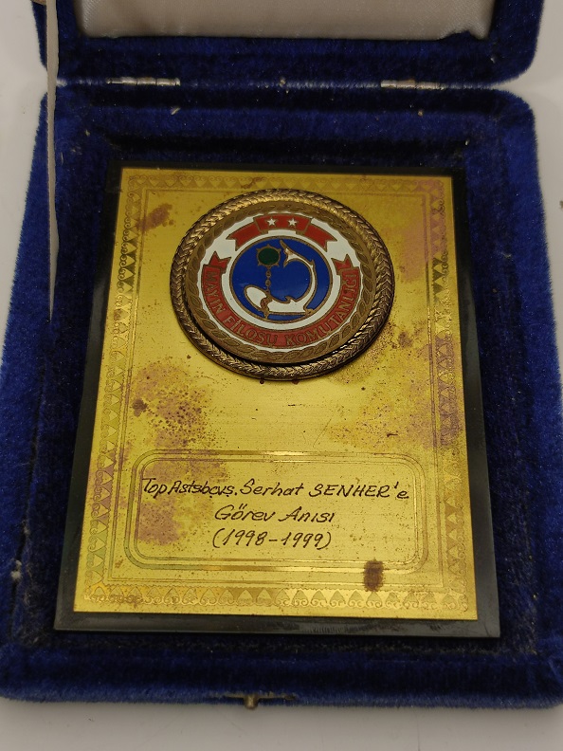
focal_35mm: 48
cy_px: 376
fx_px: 1041
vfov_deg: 39.7
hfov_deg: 30.3
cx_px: 282
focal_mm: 6.72
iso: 230
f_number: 1.69
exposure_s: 1/100
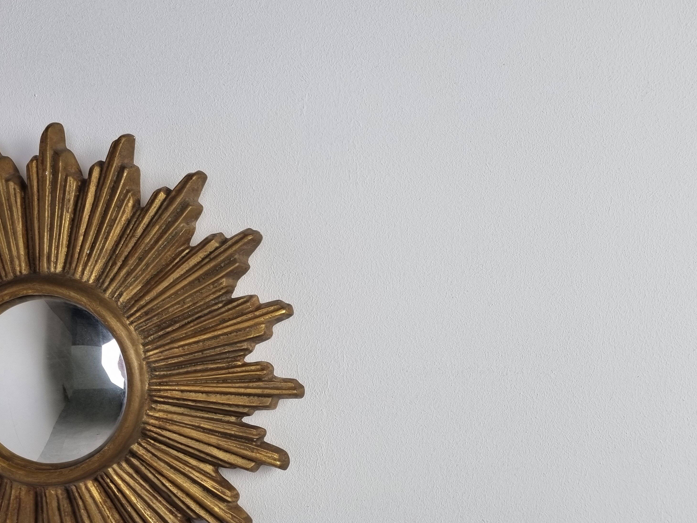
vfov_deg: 39.2
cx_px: 256
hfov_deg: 50.8
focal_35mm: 36
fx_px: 725
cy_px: 349
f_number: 1.8
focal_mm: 5.4
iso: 50
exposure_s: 1/100
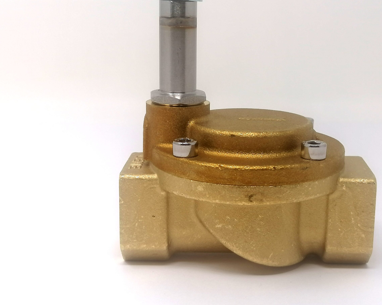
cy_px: 134
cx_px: 239
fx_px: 701
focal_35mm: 62
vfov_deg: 24.6
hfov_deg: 30.4
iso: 50
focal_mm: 4.75
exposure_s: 1/102
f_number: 1.8
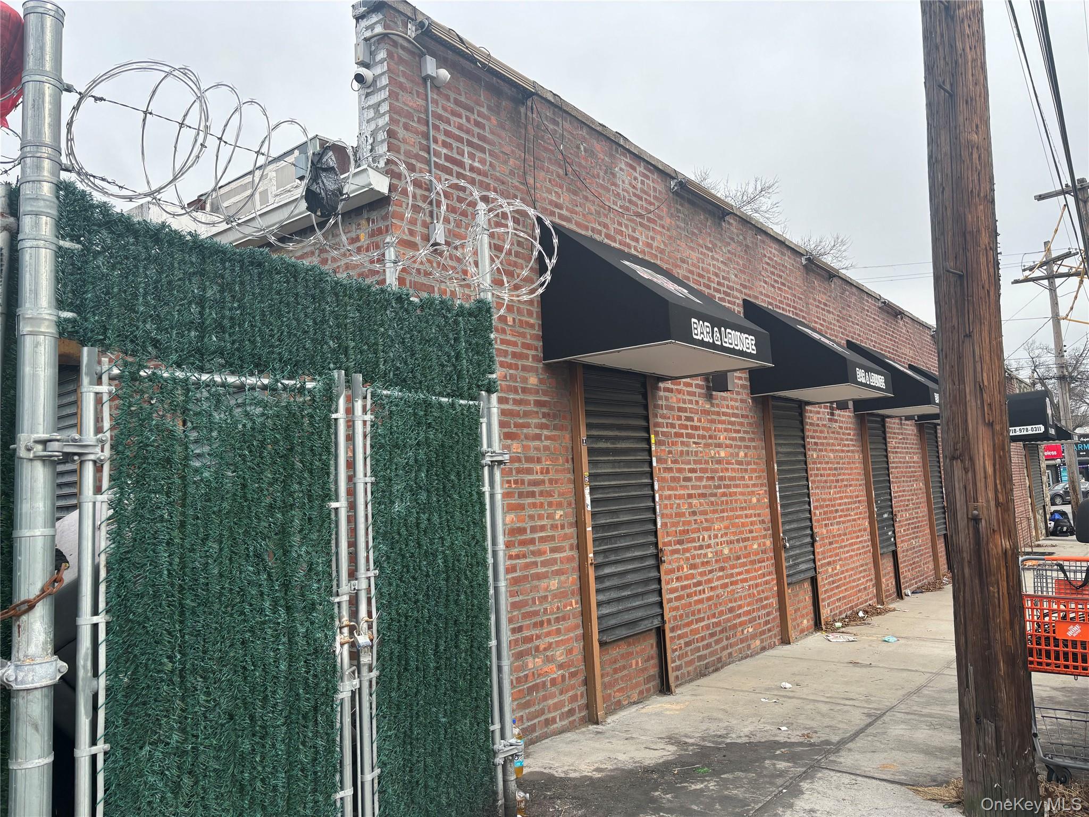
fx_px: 818
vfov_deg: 53.1
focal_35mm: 26
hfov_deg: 67.3
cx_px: 544
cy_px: 408
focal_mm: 5.96
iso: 50
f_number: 1.6
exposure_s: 1/775
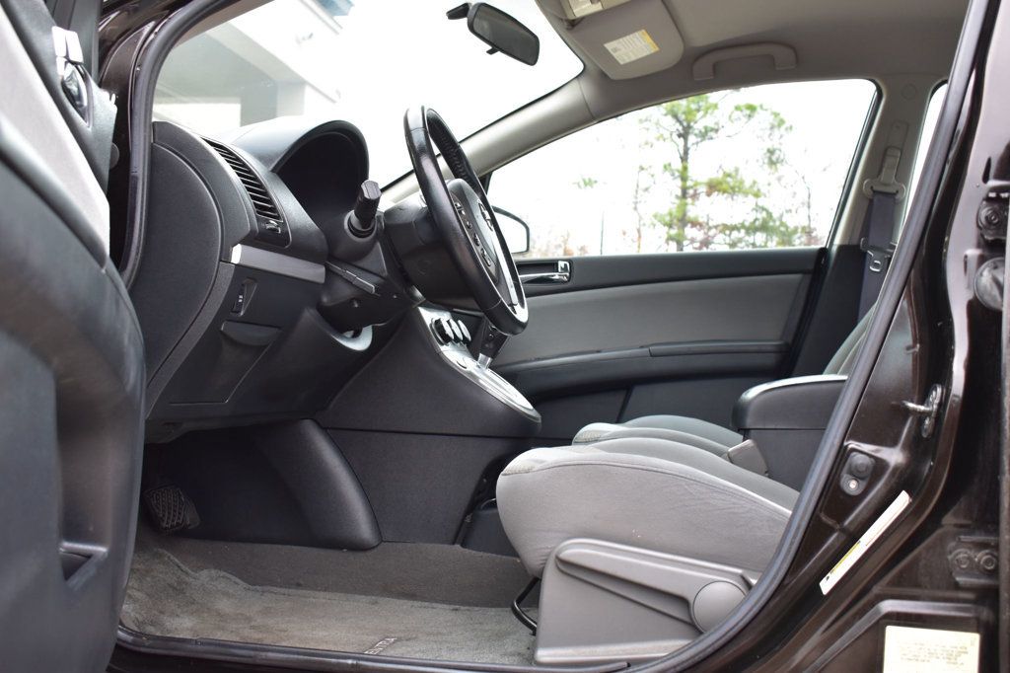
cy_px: 336
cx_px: 505
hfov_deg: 47.9
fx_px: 1136
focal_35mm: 40
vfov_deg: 33.0
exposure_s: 1/15
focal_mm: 27
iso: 640
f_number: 6.3
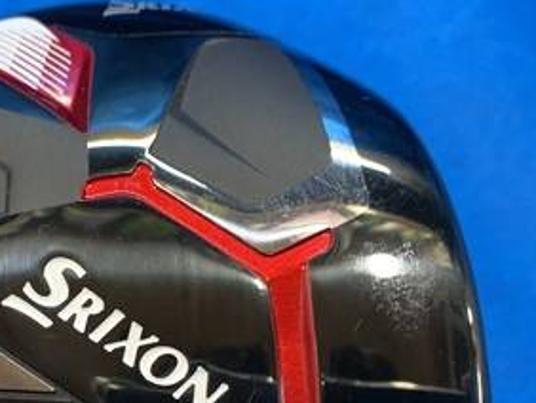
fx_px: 914
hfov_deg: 31.4
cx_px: 68
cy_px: 392
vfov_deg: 23.9
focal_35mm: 59
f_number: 1.8
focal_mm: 4.25
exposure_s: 1/60
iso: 200
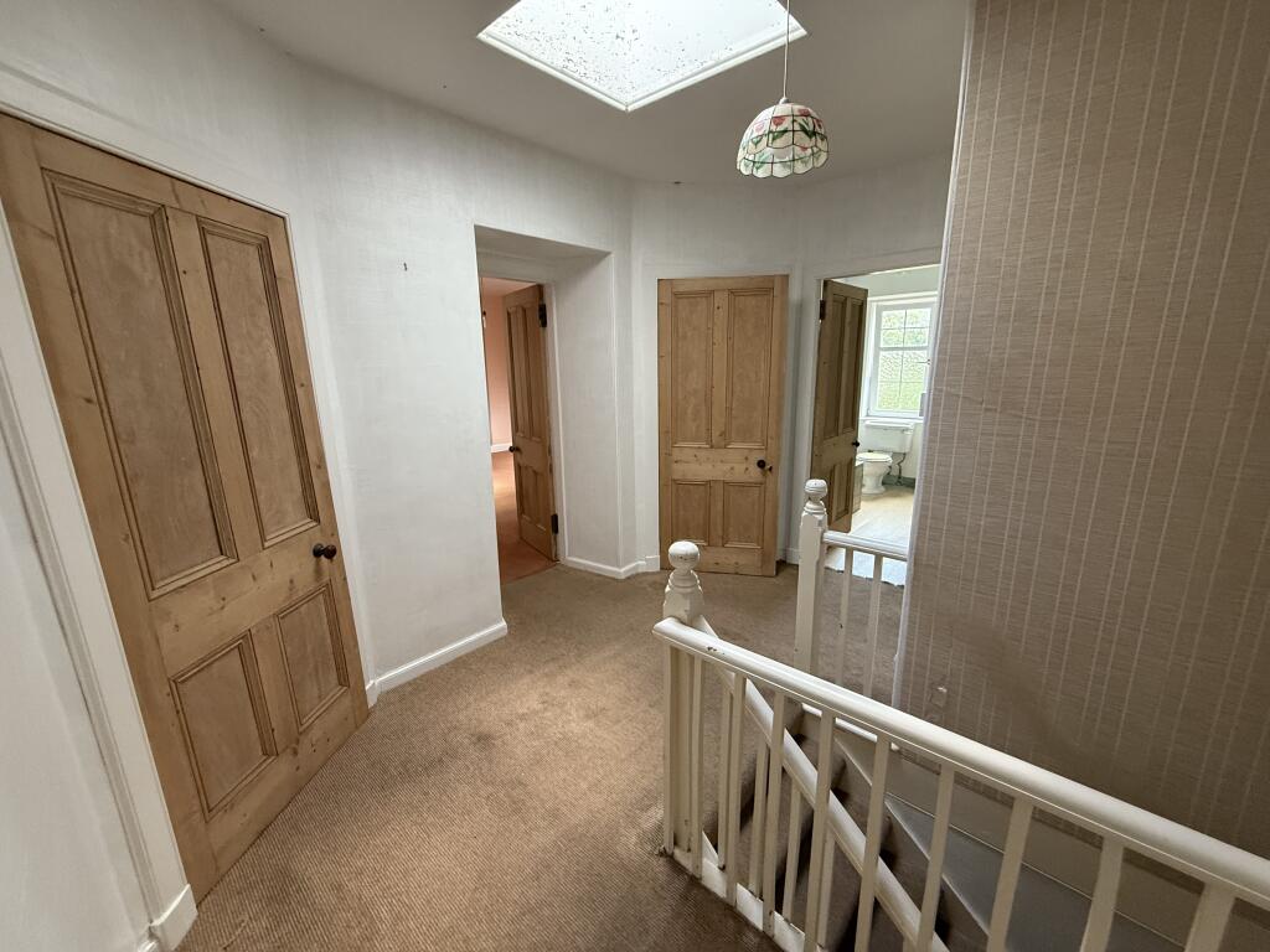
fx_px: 514
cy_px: 476
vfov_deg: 85.7
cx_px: 635
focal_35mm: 14
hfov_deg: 102.1
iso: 320
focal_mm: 2.22
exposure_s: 1/60
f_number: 2.2
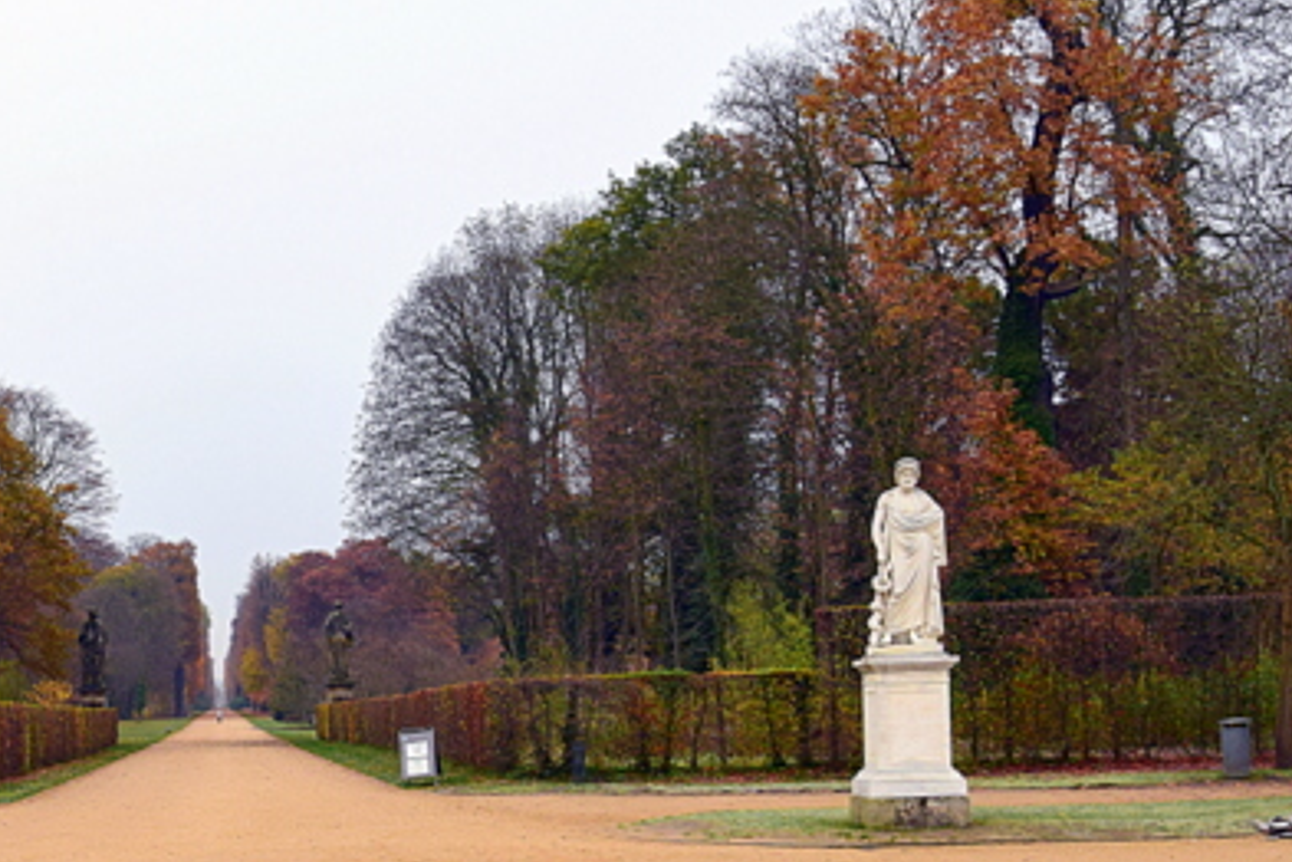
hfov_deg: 34.8
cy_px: 711
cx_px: 204
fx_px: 1974
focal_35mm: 55
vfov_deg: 24.2
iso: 400
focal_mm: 18
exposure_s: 1/40
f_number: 7.1
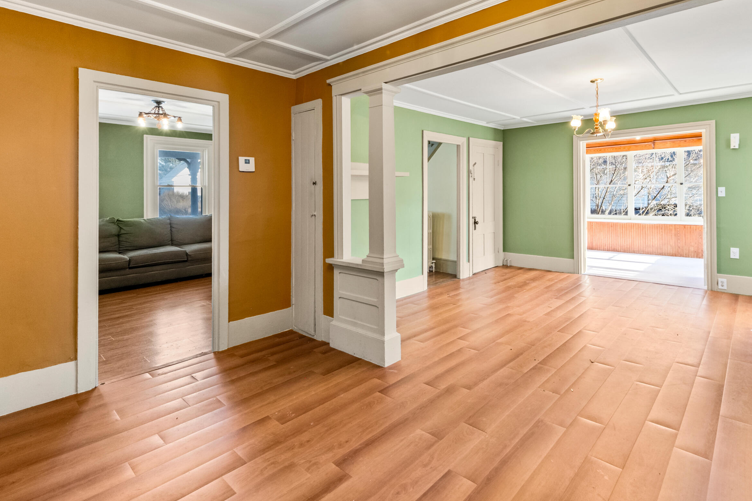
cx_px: 436
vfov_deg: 66.6
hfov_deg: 89.3
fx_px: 376
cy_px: 194
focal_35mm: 18
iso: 500
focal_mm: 9.2
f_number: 8
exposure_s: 1/4
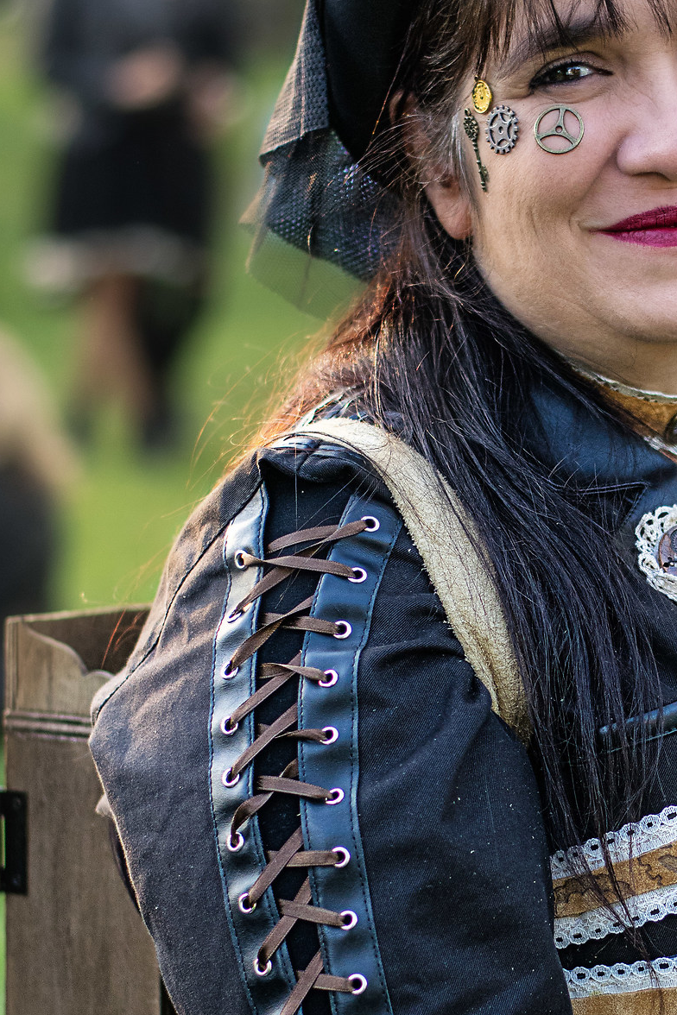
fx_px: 4316
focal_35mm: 153
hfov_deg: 8.9
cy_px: 634
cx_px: 644
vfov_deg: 13.4
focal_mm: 50
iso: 400
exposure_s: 1/640
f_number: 2.2
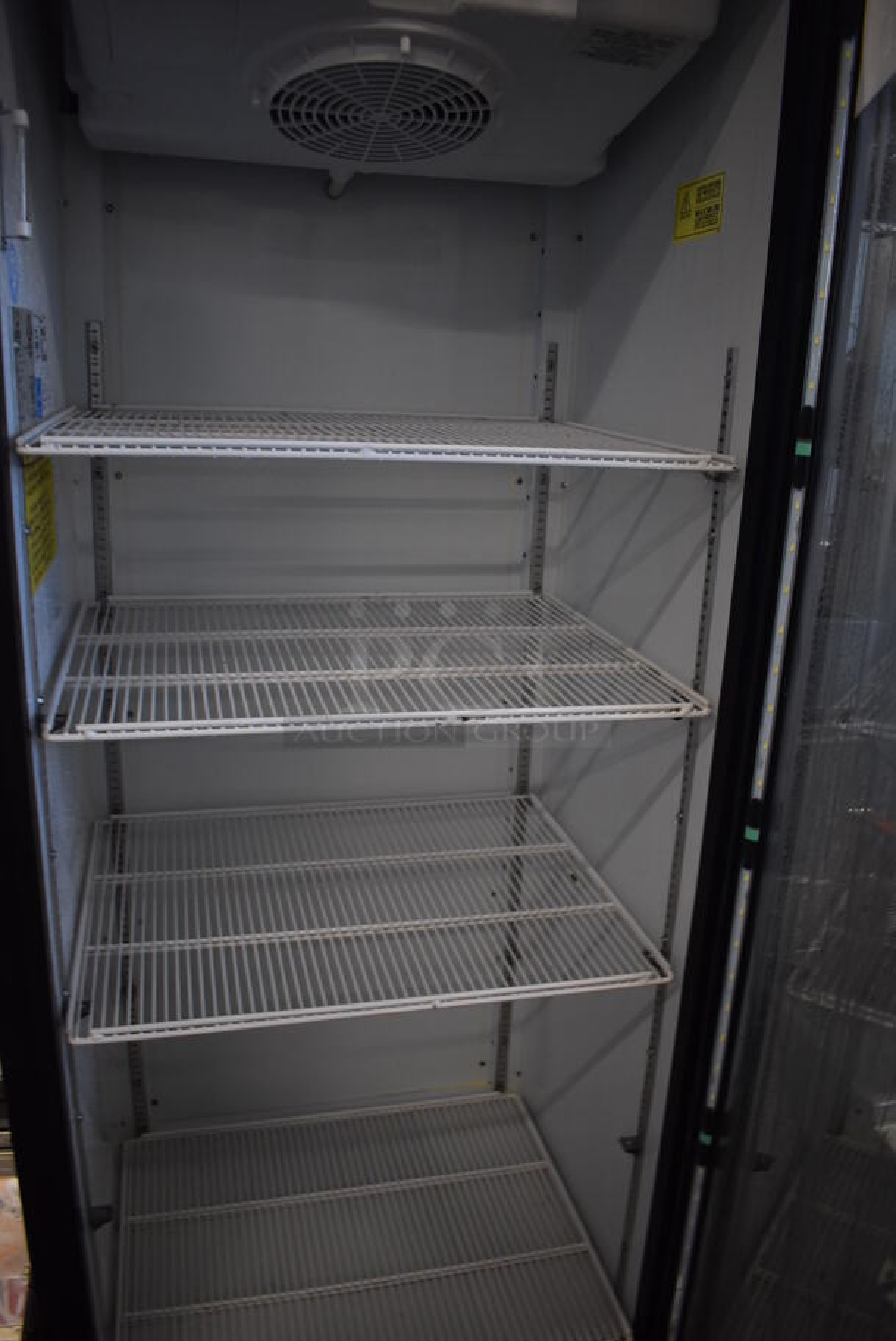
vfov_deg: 67.3
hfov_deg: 48.0
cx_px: 448
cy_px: 670
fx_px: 1006
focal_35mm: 27
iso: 800
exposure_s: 1/160
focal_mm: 18
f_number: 3.5
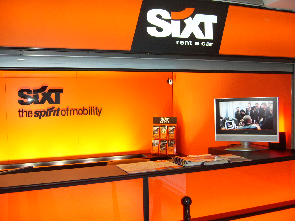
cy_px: 110
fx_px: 298
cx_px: 148
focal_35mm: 35
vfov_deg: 40.7
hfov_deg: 52.6
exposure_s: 1/30
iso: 125
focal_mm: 5.8
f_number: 2.8
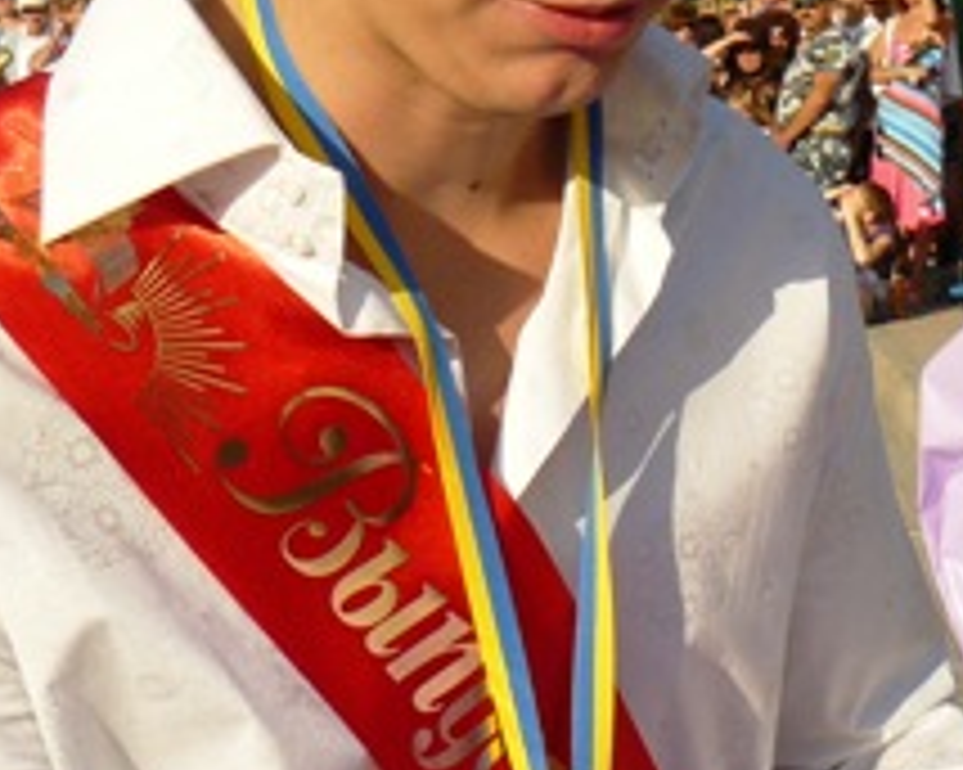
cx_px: 886
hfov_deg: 18.0
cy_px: 36
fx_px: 2991
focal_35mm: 105
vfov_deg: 14.5
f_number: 5.6
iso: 100
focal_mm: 6
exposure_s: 1/400
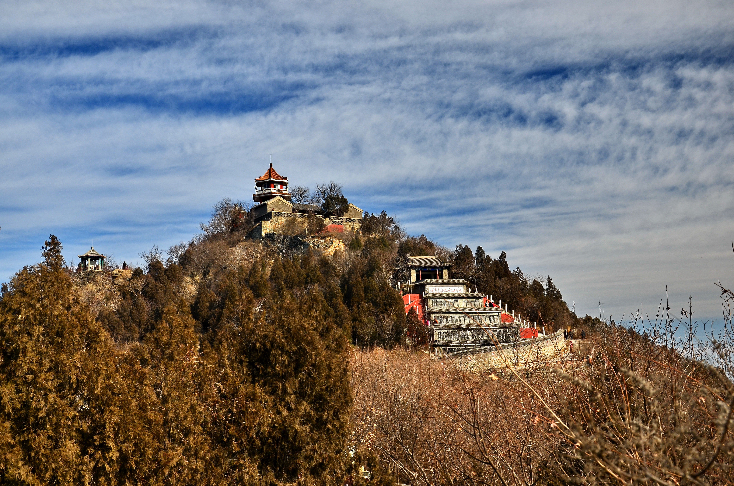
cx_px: 367
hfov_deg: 43.7
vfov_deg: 29.7
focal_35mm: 45
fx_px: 916
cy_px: 243
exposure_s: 1/320
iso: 100
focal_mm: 30
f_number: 8
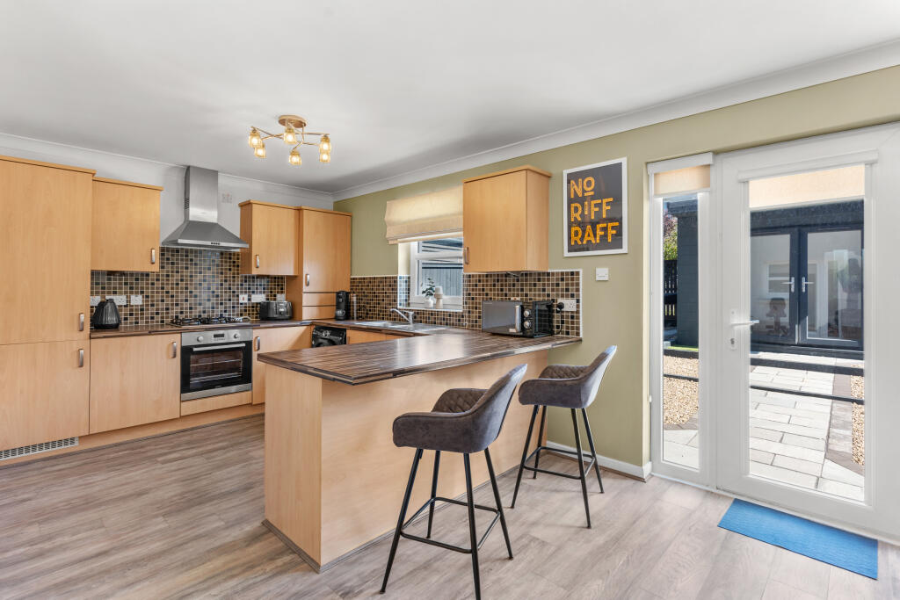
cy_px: 300
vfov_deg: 70.5
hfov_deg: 93.3
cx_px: 450
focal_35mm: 17
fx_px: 425
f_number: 8
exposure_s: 1/8
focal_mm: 17
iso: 250
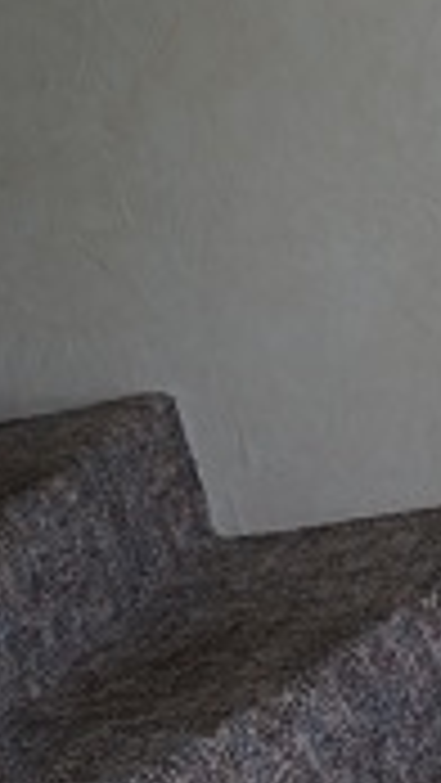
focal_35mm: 101
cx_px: 864
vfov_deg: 20.8
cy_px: 648
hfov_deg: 11.0
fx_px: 2098
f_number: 4
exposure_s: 1/60
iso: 320
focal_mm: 28
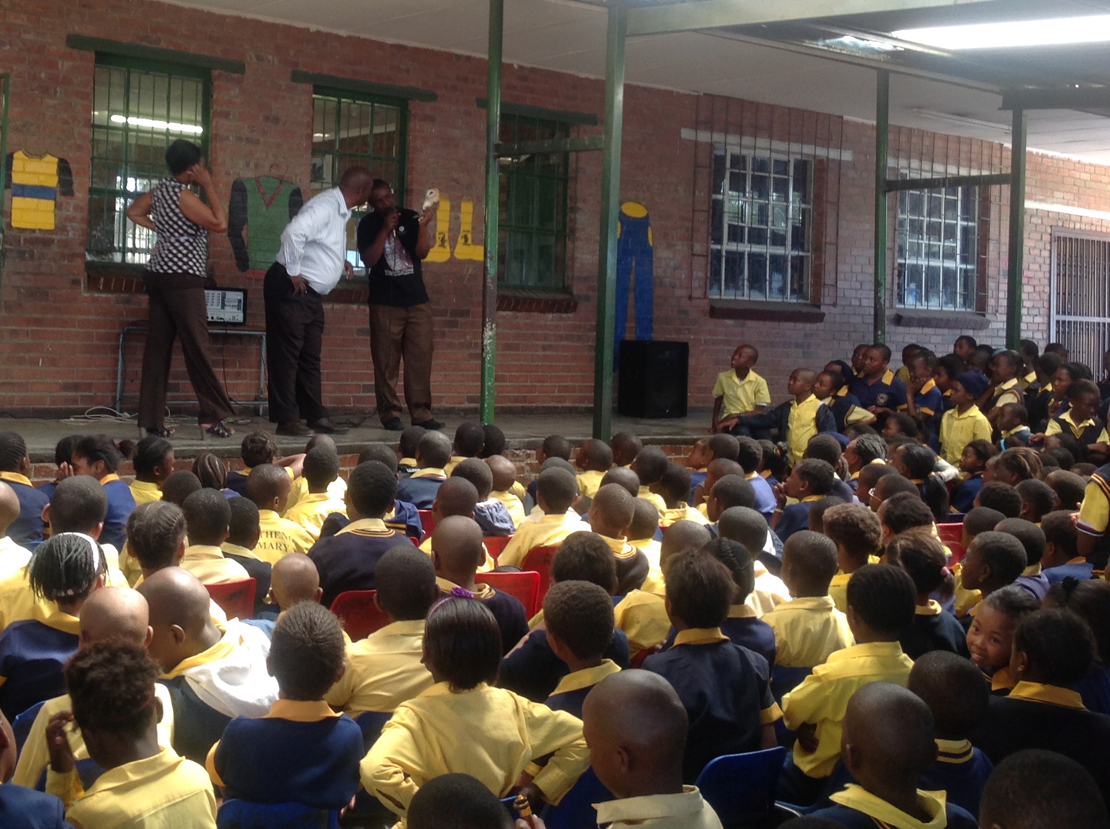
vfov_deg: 29.5
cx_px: 361
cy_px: 306
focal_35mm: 49
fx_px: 1569
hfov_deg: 38.5
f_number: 2.4
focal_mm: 4.28
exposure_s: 1/40
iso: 64
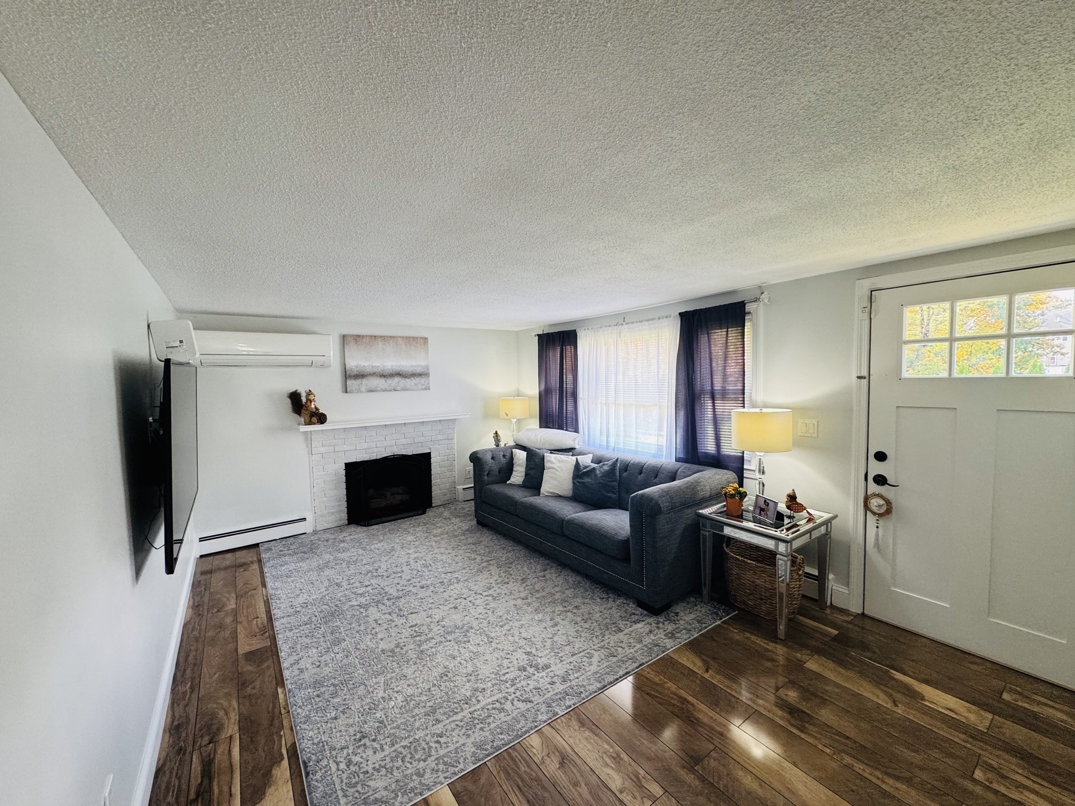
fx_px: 435
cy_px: 403
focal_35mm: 14
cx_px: 538
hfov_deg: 102.1
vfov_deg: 85.7
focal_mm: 2.22
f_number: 2.2
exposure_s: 1/120
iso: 200
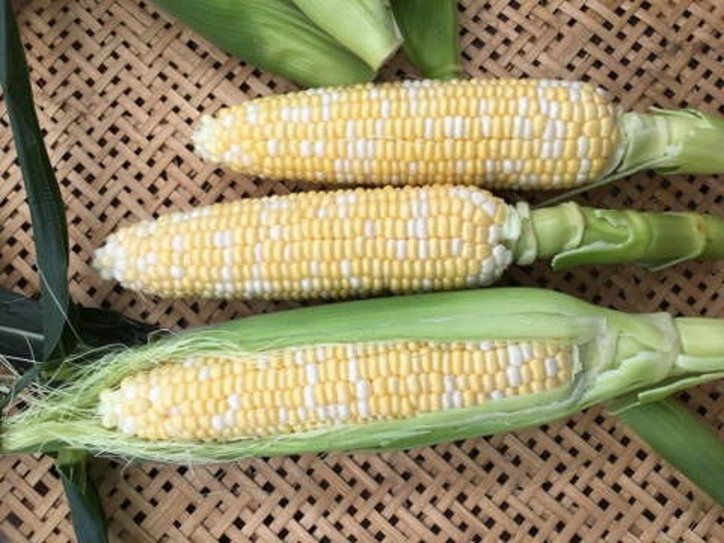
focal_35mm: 29
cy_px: 272
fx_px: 607
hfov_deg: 61.7
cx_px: 362
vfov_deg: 48.2
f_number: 2.2
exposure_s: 1/218
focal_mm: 4.15
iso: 25
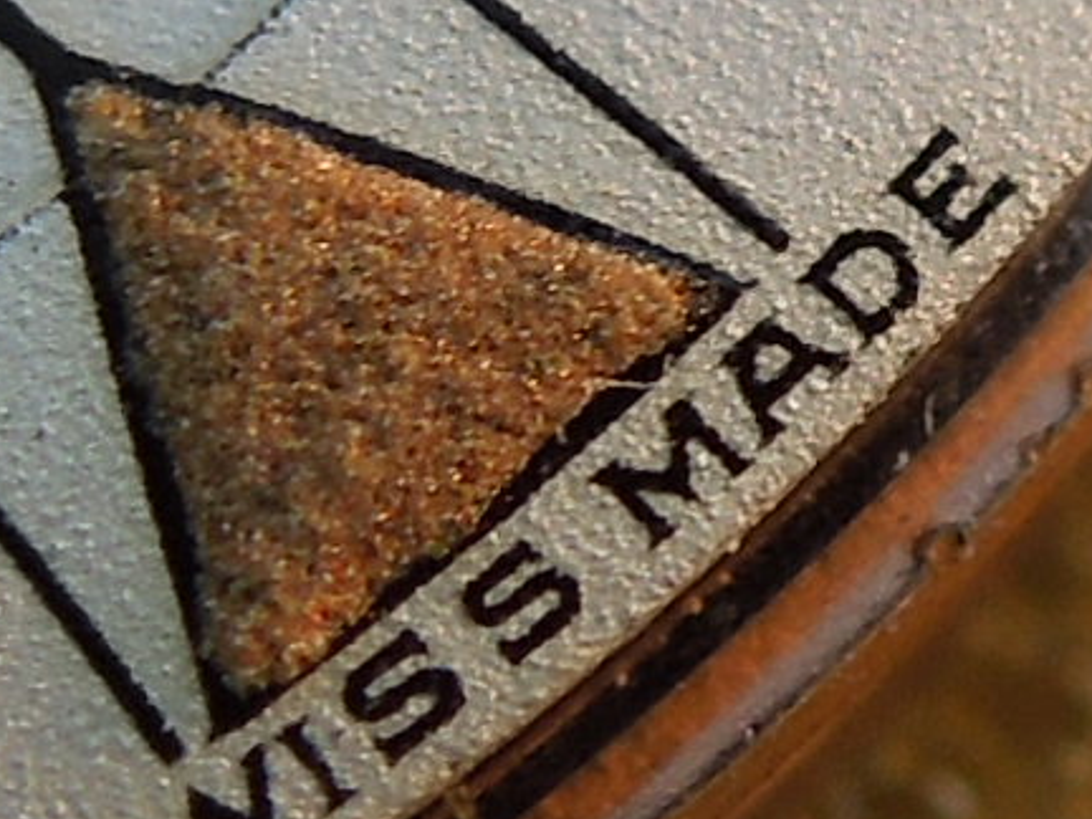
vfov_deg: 38.6
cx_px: 412
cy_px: 382
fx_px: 1167
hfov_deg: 49.7
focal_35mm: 37
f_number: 3.3
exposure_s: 1/125
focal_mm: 4.5
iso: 100
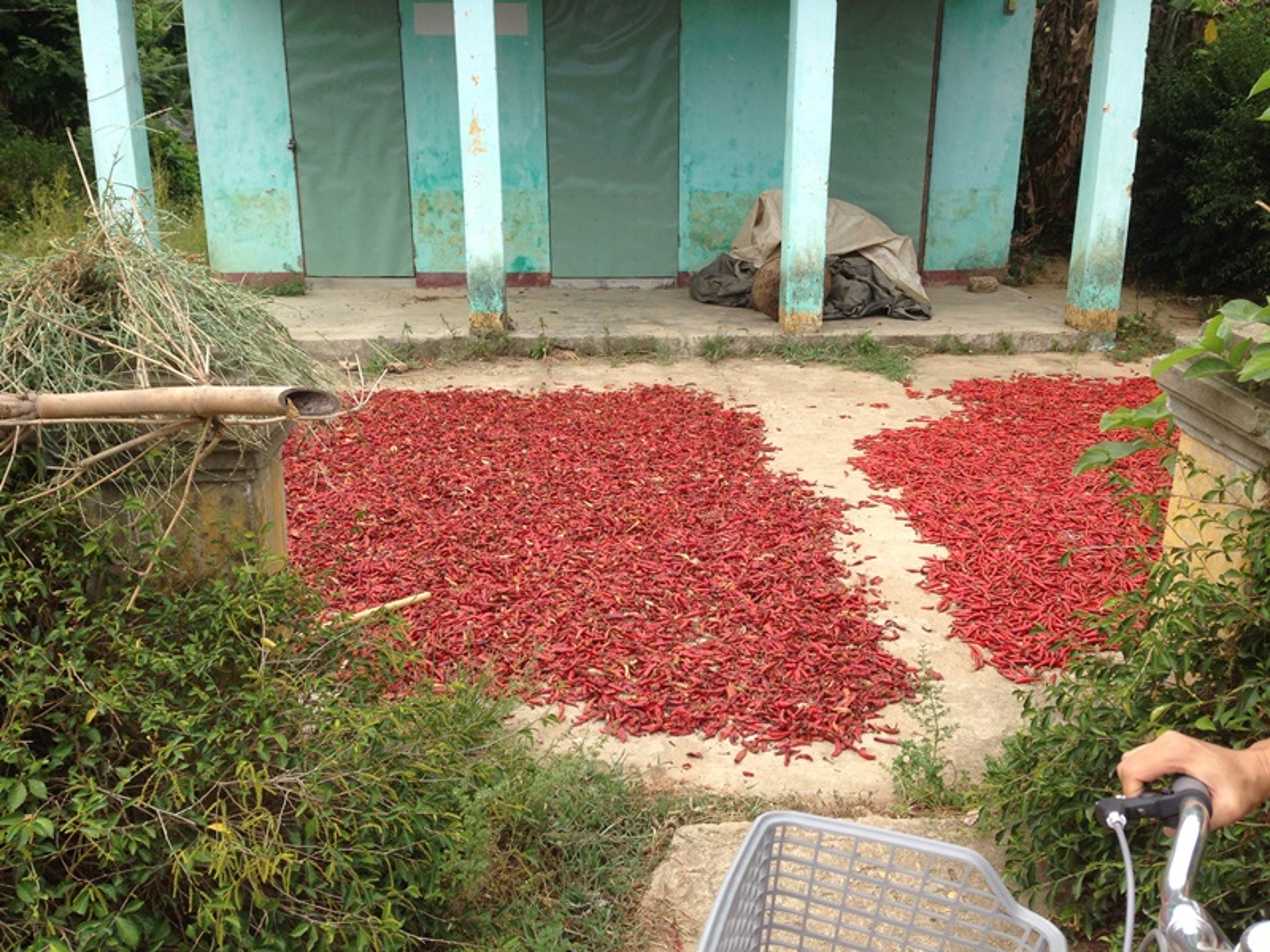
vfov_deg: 42.9
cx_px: 635
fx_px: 1211
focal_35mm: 33
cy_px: 476
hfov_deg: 55.4
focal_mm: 4.12
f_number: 2.4
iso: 50
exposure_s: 1/630
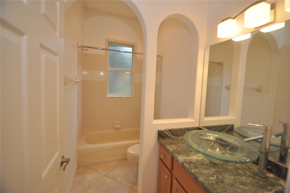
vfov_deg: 77.2
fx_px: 121
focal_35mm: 15
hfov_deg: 100.5
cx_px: 145
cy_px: 96
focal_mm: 10
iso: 400
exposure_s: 1/80
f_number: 4.5
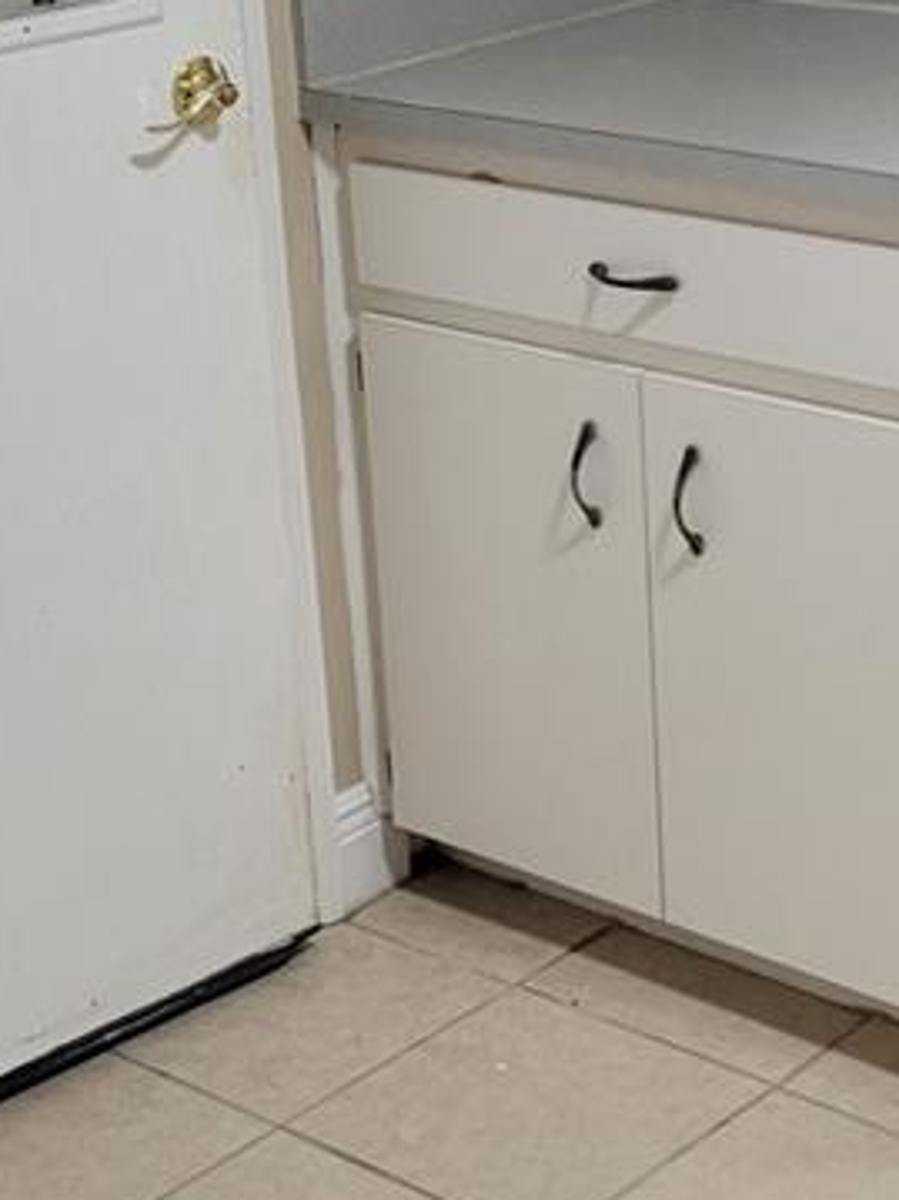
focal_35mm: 87
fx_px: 3014
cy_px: 418
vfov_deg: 22.4
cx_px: 545
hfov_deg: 16.9
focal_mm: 5.4
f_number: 1.8
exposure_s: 1/60
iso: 160
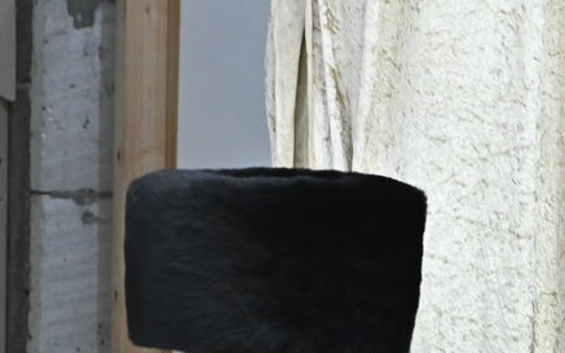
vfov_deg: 2.0
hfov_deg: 3.2
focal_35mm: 652
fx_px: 10038
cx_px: 91
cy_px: 561
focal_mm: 200
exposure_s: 1/200
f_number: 7.1
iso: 3200
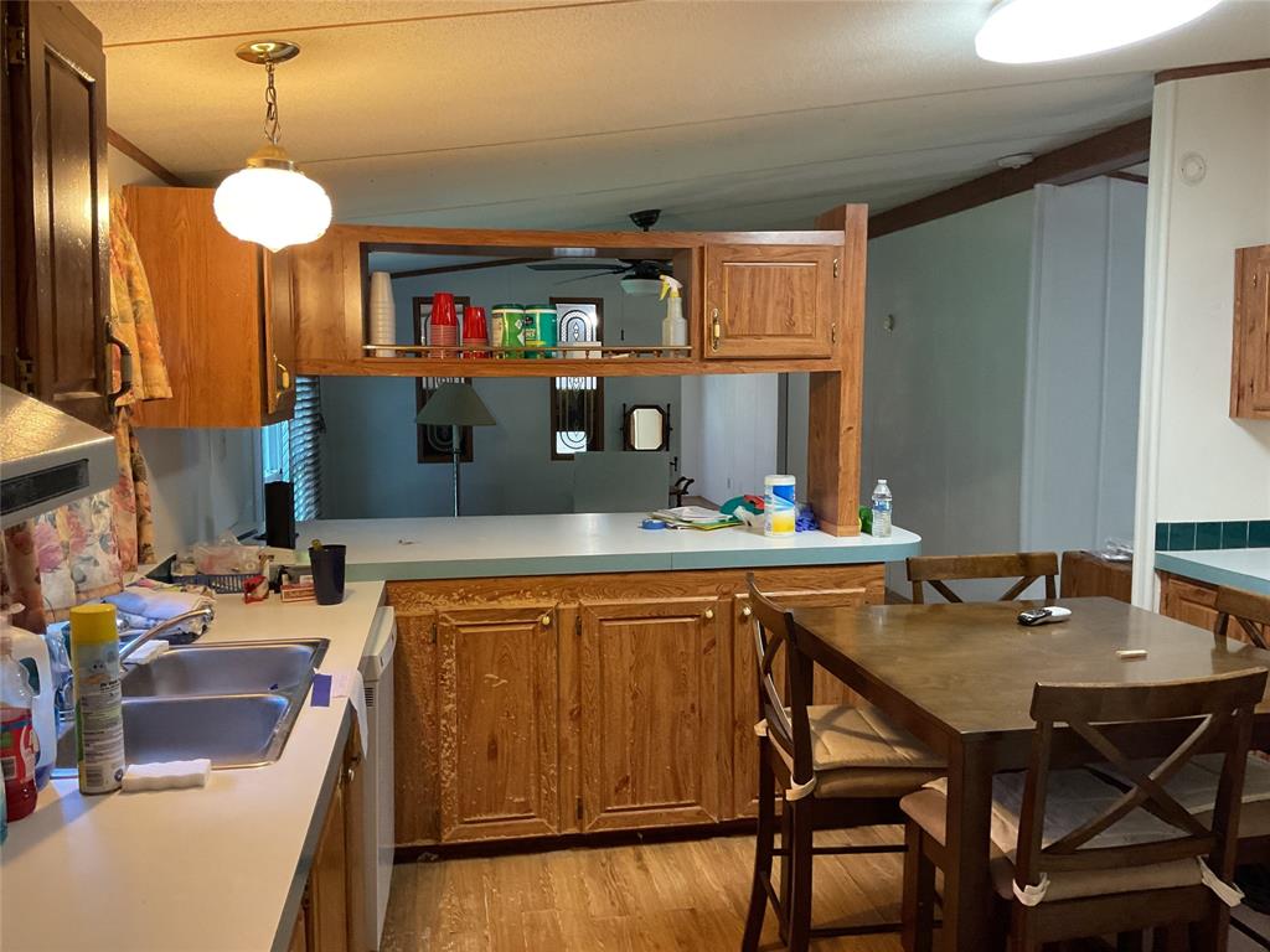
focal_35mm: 29
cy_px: 476
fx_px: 1064
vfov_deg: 48.2
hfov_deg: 61.7
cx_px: 635
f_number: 1.8
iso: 200
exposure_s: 1/60
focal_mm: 3
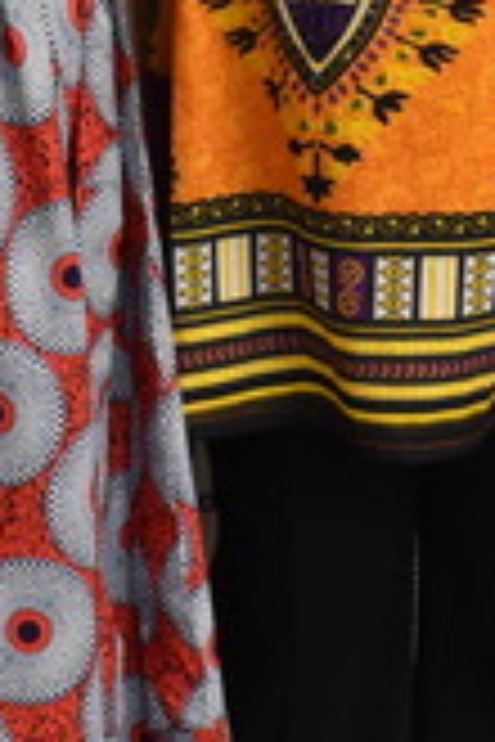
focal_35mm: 131
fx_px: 2702
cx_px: 432
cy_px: -18
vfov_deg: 15.3
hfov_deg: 10.4
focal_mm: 18
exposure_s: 1/30
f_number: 7.1
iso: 1400
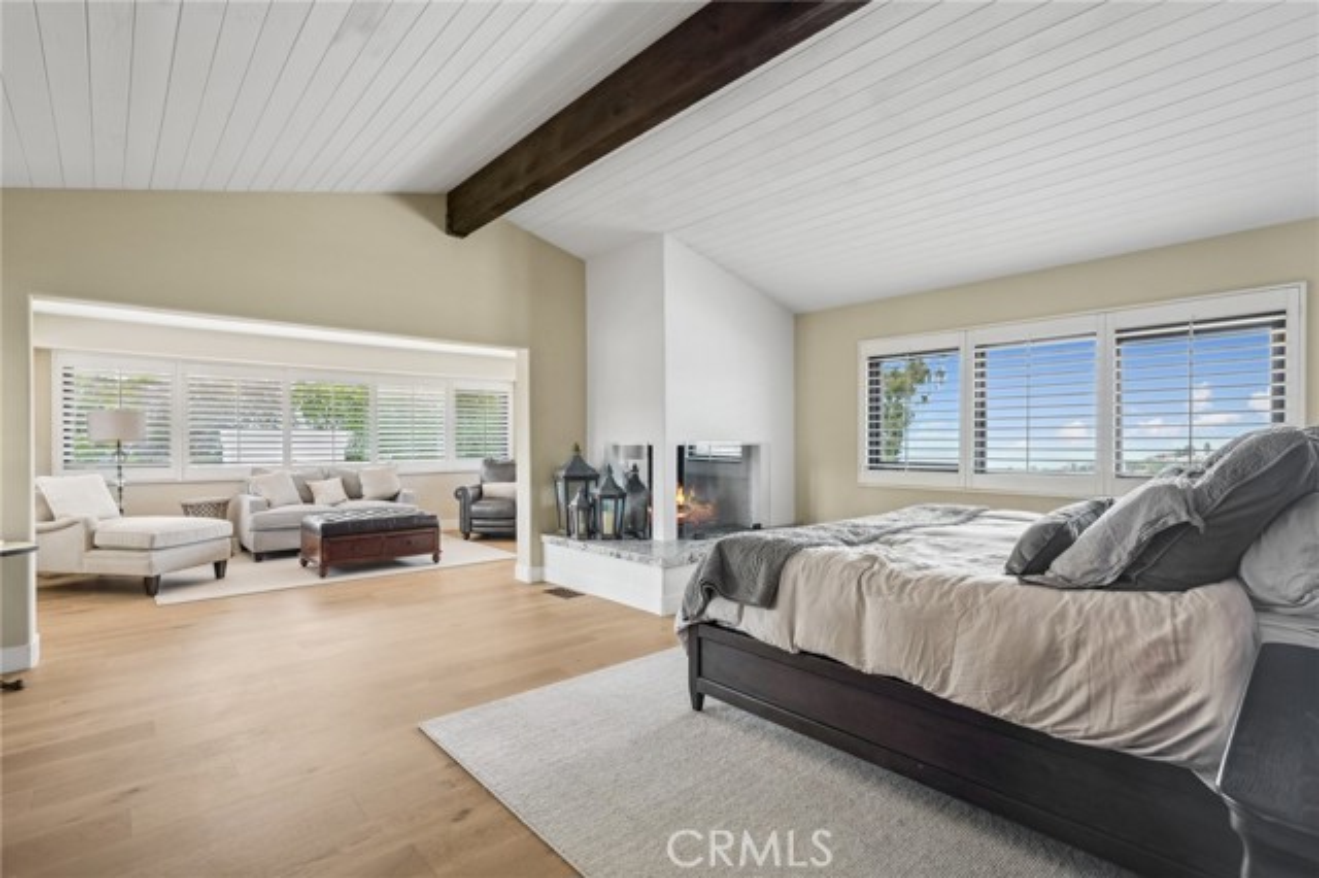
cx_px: 660
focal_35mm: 18
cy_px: 439
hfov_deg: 91.6
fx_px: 641
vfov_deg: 68.8
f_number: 8
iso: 400
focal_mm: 17.5
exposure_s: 1/3.33
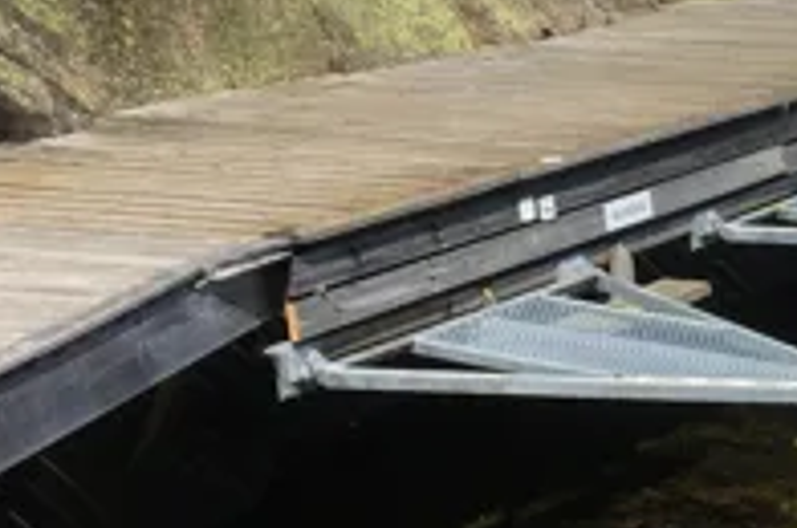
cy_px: 463
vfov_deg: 12.2
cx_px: 1391
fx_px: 2453
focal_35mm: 111
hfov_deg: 15.9
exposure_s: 1/1570
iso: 25
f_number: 2.2
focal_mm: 4.15
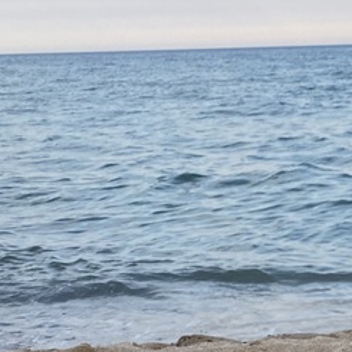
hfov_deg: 15.8
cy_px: 408
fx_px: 1104
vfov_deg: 17.4
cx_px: 606
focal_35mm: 96
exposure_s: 1/420
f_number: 1.8
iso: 32
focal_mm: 4.25
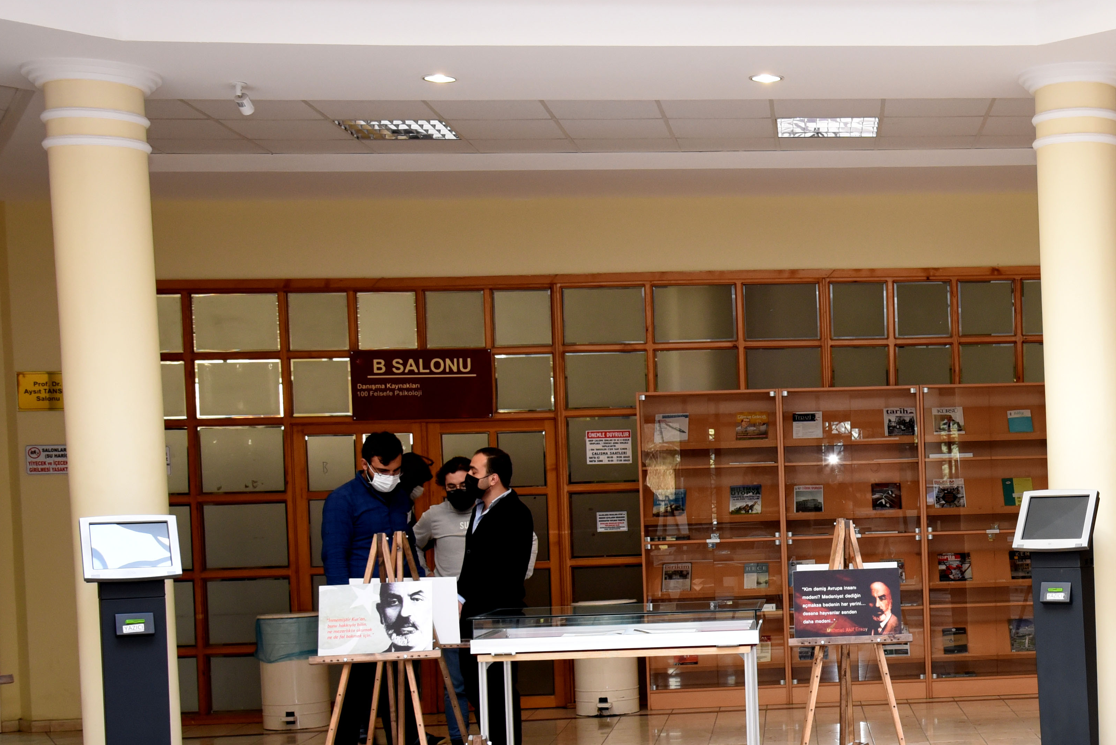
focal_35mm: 60
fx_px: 1861
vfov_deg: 22.5
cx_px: 1030
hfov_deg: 31.6
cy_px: 541
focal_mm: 32
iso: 1600
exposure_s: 1/50
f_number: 7.1
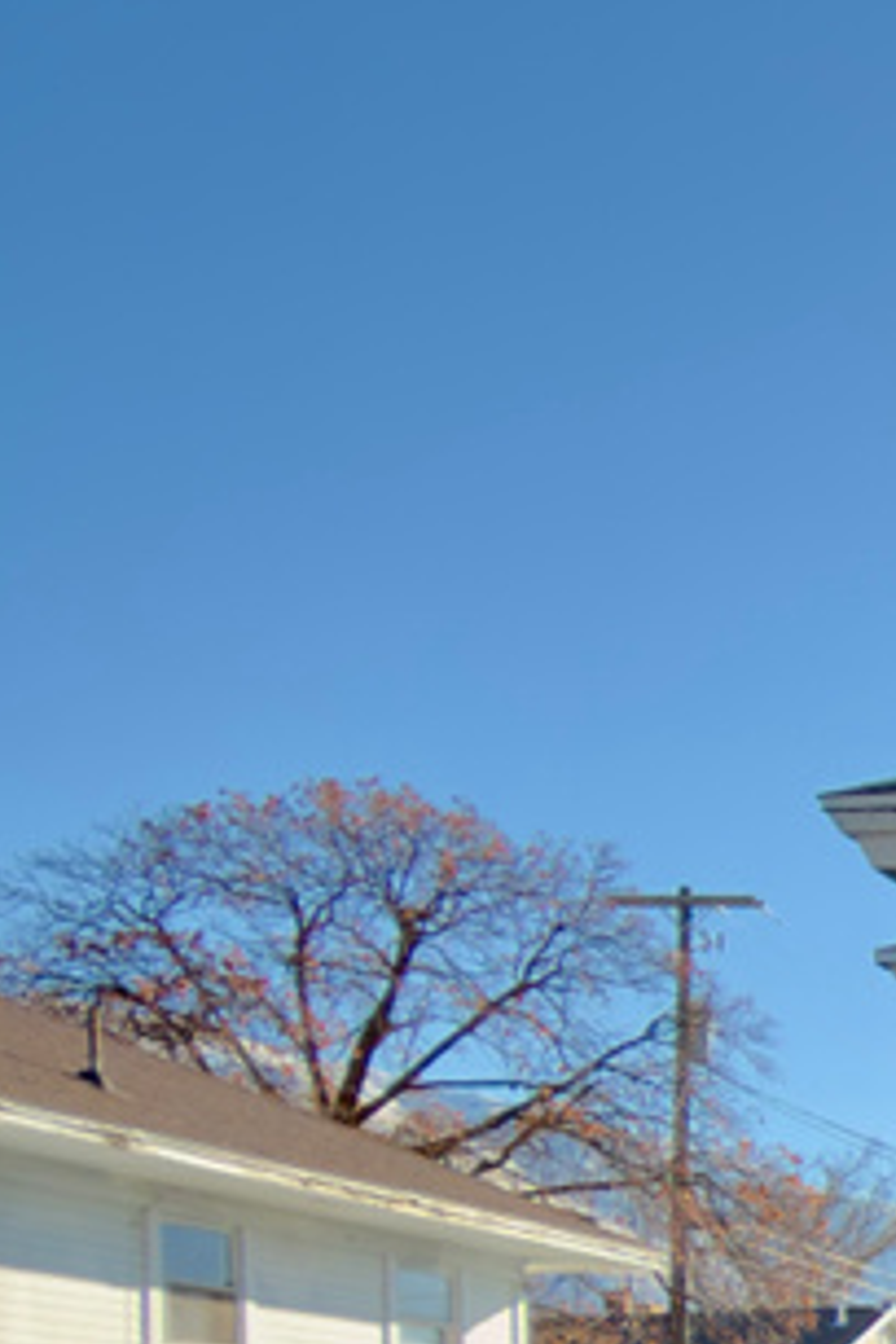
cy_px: 1533
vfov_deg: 25.4
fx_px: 2725
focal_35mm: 73
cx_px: 2020
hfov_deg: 14.1
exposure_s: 1/355
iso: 16
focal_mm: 2.22
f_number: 2.2
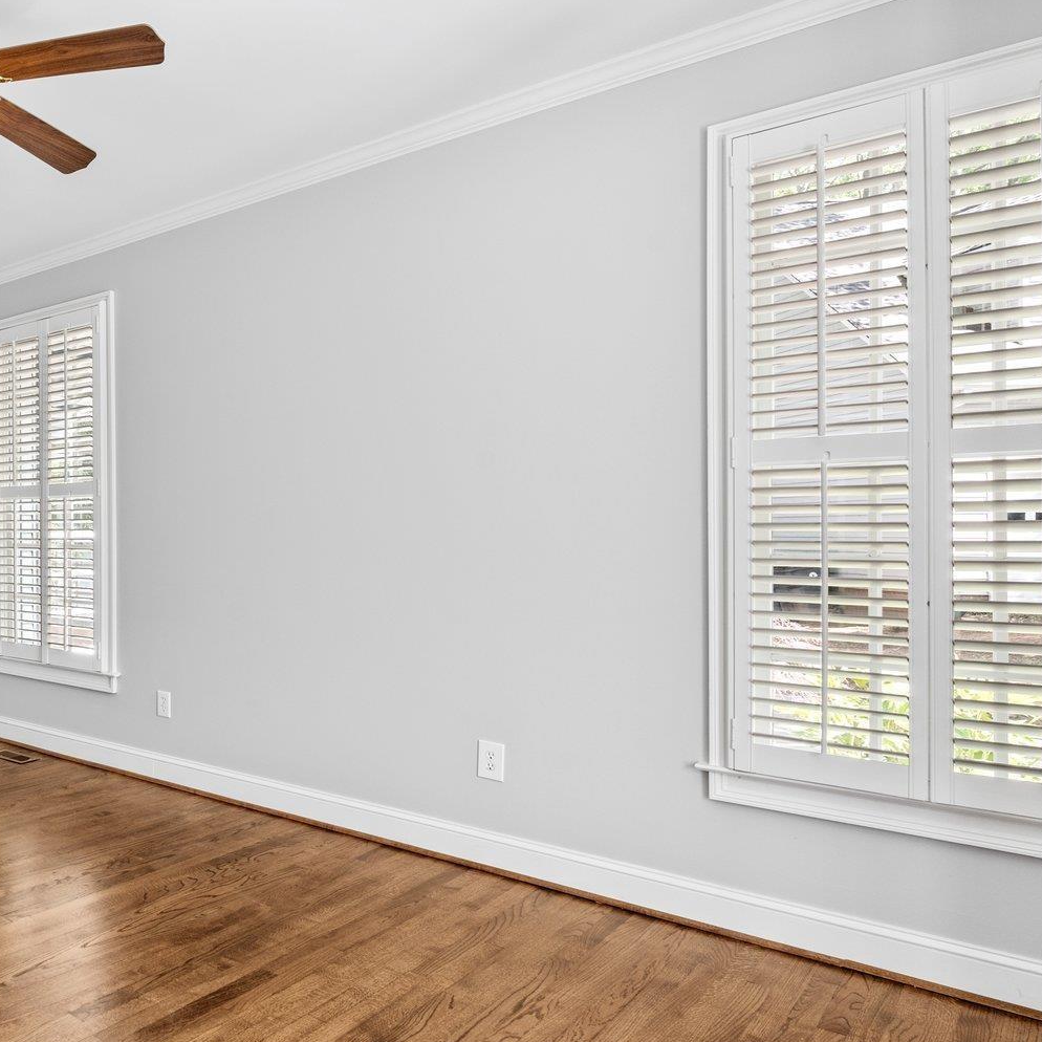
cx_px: 26
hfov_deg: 48.4
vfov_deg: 57.3
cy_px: 526
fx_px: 954
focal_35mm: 28
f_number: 9
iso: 250
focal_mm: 16
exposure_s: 1/60
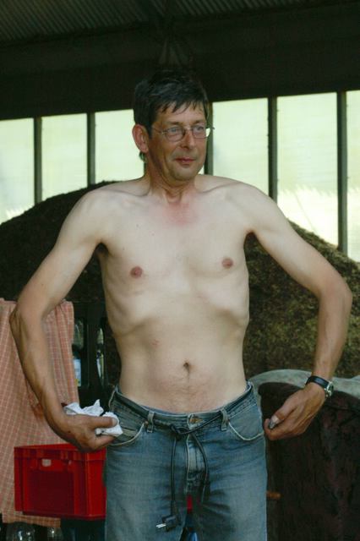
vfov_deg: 12.5
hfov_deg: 8.3
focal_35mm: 165
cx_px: 180
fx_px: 2477
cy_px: 270
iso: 1600
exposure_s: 1/125
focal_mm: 110
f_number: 16
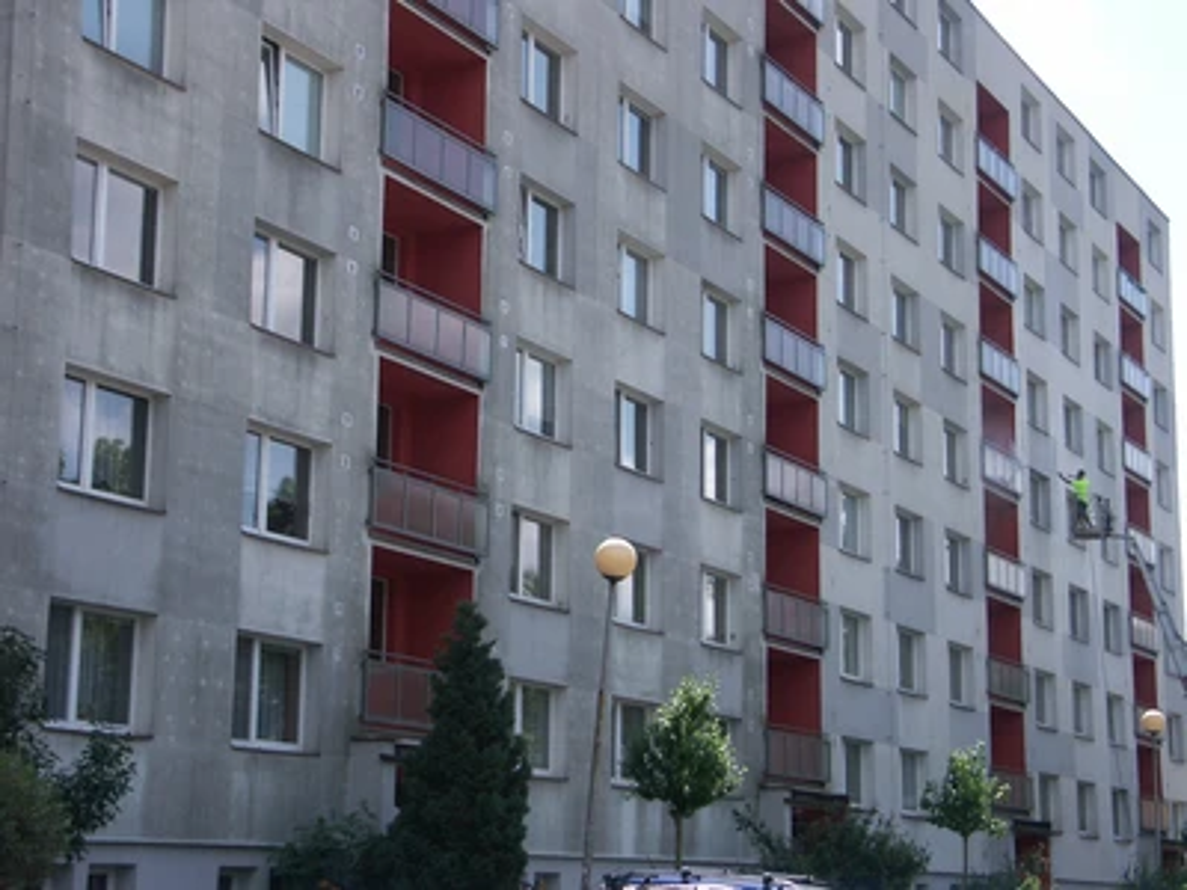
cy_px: 445
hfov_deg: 30.3
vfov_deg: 22.9
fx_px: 2195
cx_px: 594
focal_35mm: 64
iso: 100
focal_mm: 16.52
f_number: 3.2
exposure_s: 1/1250
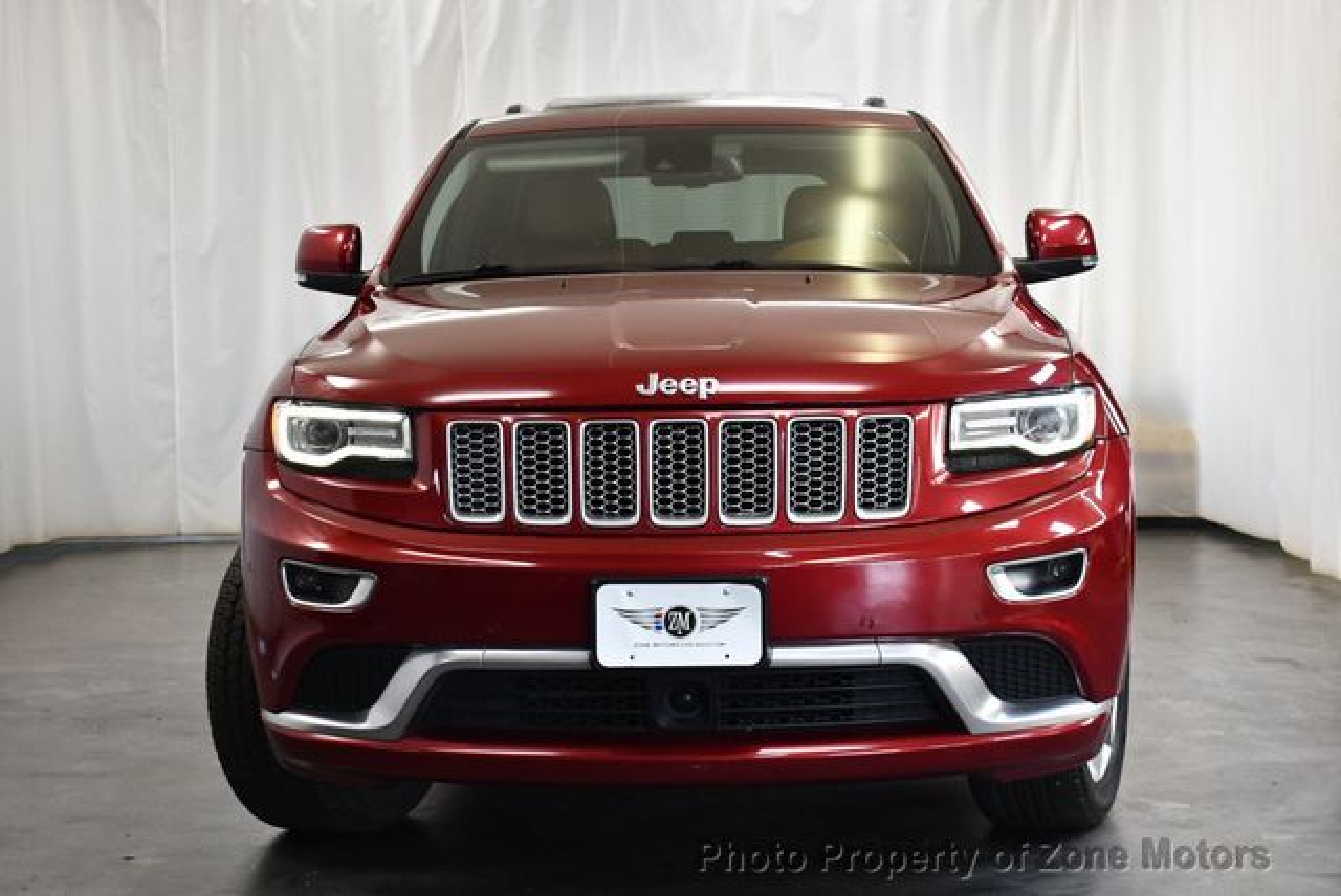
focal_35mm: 60
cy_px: 448
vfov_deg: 22.7
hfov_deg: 33.4
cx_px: 670
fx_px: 2237
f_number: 4.2
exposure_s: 1/125
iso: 800
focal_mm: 30
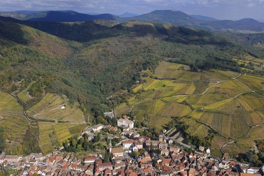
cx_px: 132
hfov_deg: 53.2
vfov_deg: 36.8
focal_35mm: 36
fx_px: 264
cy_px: 88
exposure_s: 1/640
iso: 200
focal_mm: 36
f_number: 8
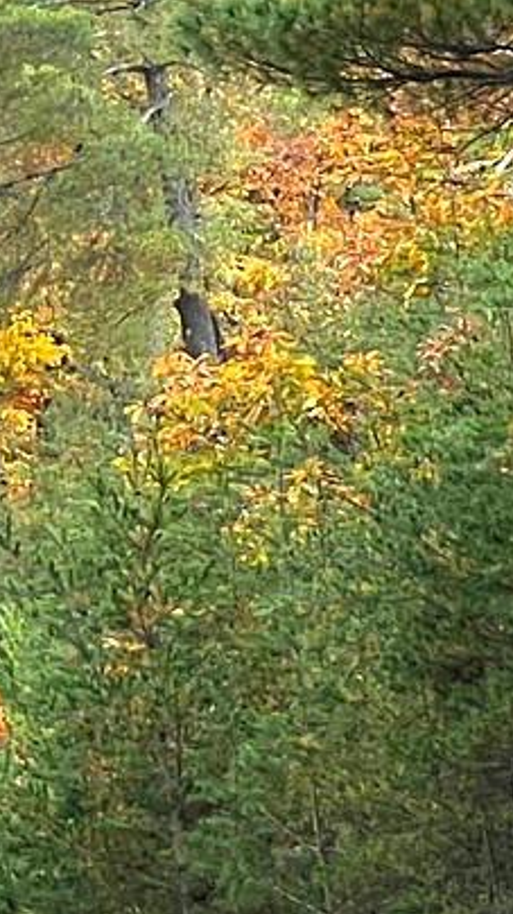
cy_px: -20
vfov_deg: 5.1
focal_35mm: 425
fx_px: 10286
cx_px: -1428
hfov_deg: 2.8
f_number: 2.8
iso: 32
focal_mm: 9
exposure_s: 1/99
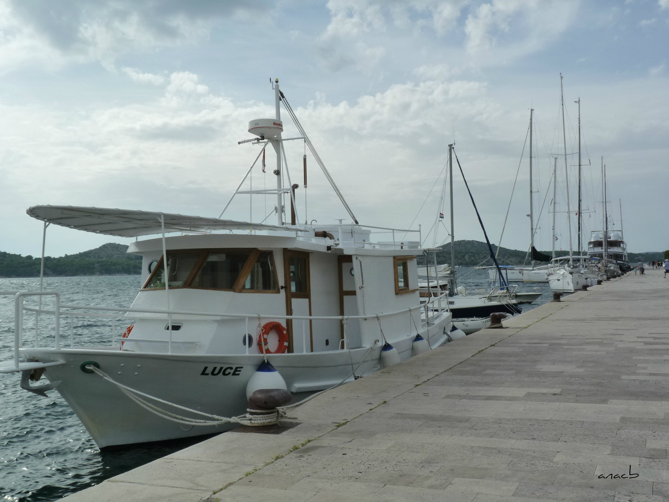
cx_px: 334
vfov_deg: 36.8
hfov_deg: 47.9
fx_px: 754
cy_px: 251
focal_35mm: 39
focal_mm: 6.9
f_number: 6.3
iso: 125
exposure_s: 1/500
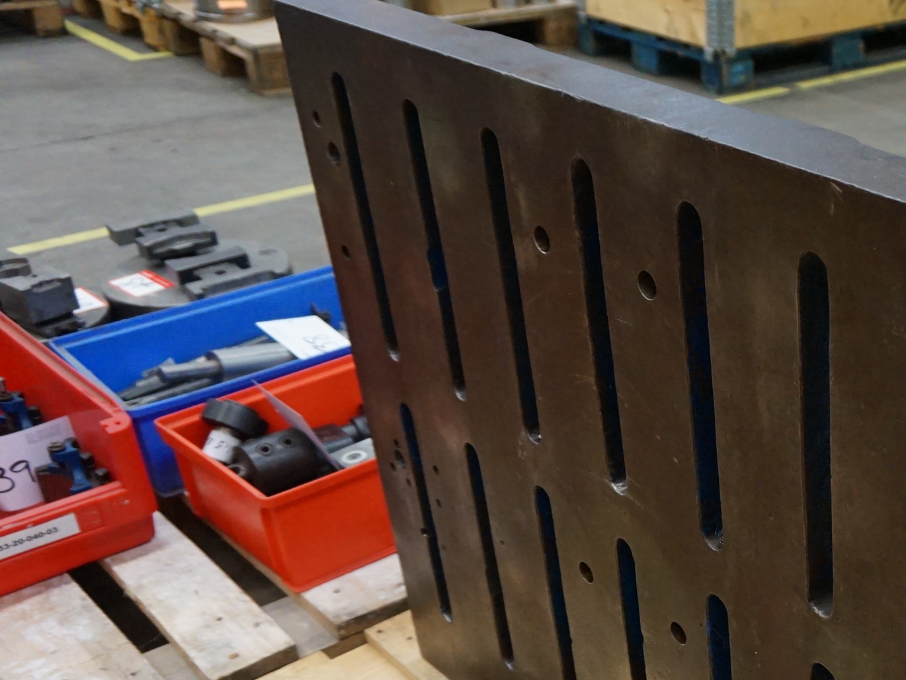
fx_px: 1282
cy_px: 566
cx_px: 892
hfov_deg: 35.5
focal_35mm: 49
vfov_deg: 28.9
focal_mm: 17
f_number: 3.5
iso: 1600
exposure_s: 1/160
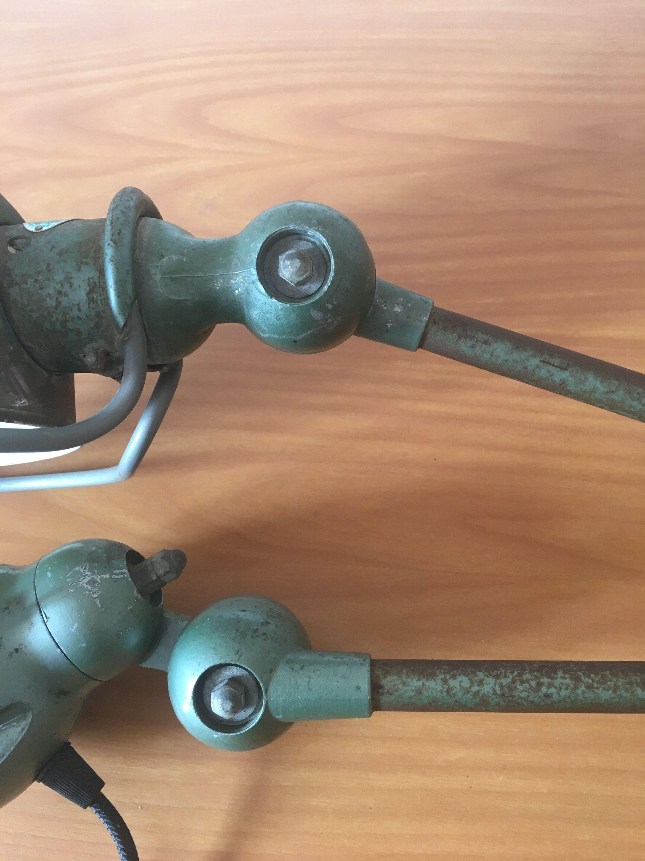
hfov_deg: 48.2
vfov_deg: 61.7
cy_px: 430
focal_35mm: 29
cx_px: 322
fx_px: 720
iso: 100
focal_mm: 4.15
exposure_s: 1/33
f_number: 2.2
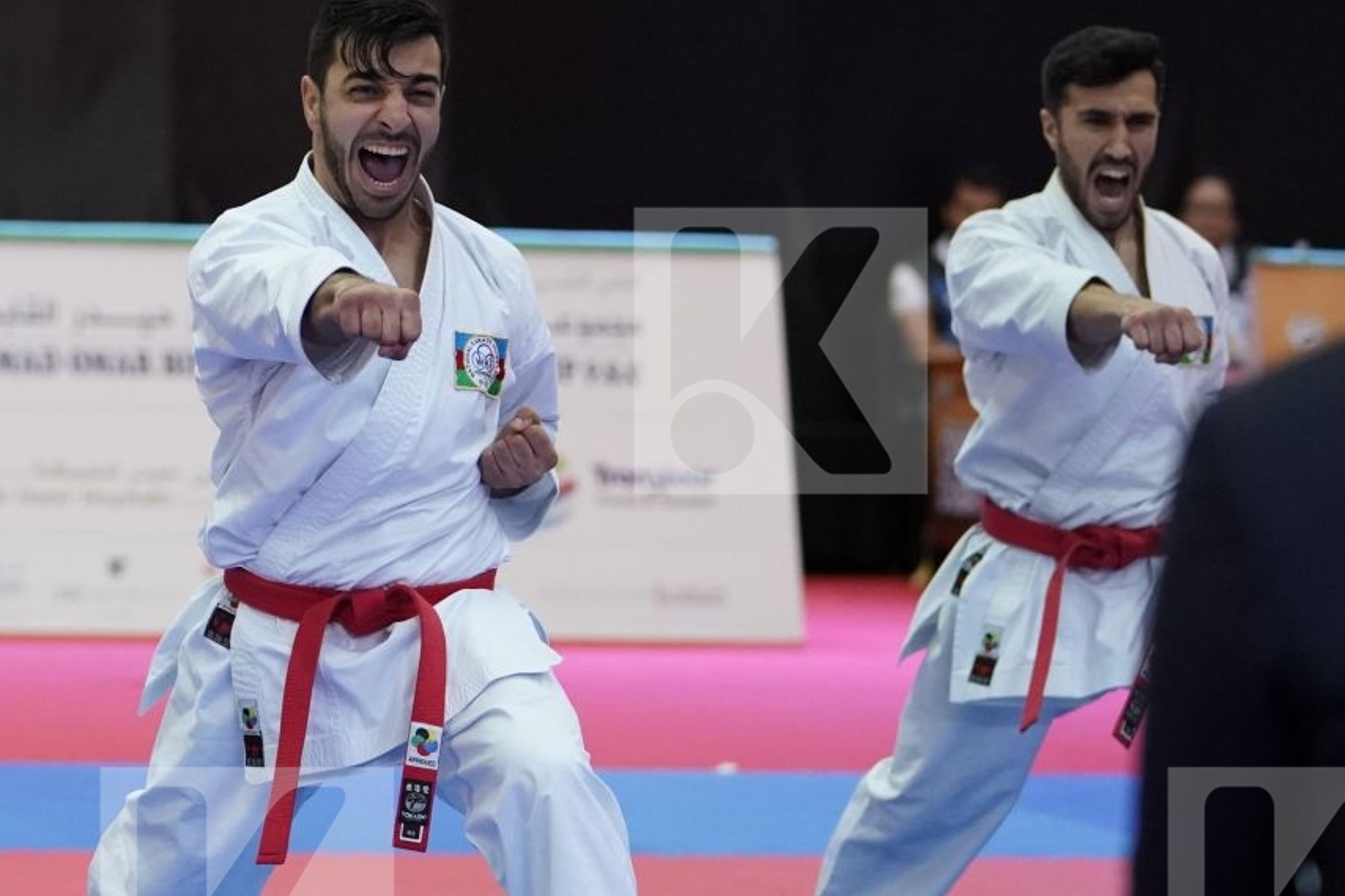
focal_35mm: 213
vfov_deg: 6.4
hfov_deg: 9.6
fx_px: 7956
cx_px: 247
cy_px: 351
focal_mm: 101
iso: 5000
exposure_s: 1/1000
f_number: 2.8
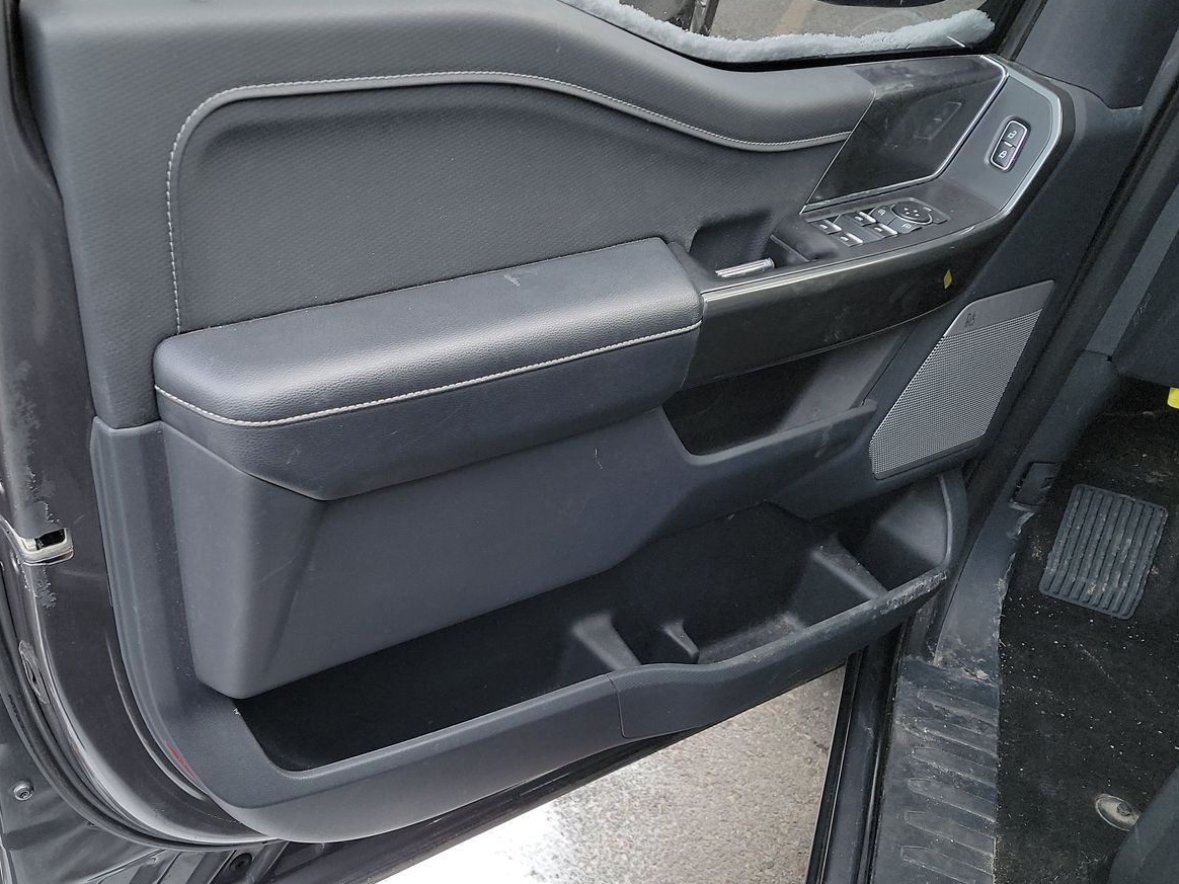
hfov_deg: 54.2
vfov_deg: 42.8
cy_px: 519
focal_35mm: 33
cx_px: 391
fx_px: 1124
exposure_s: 1/59
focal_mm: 6.7
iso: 155
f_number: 1.8
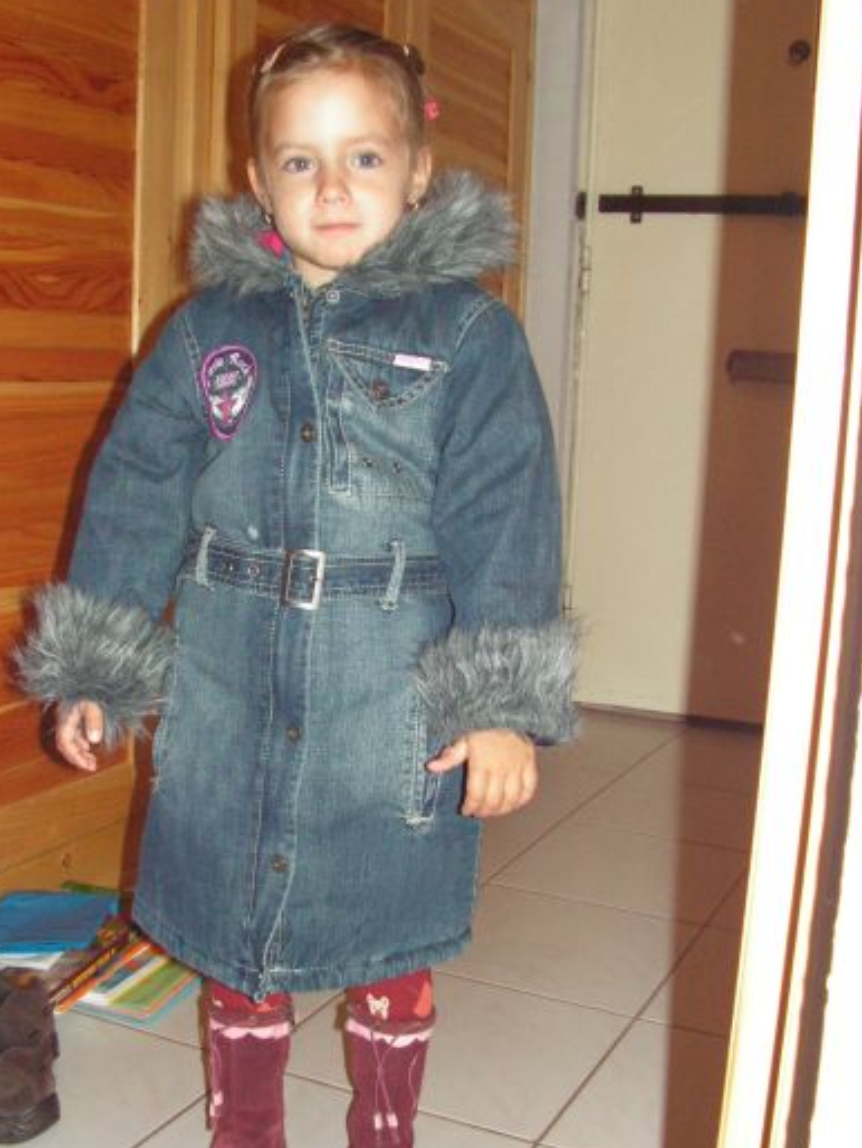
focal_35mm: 42
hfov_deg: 34.3
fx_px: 1393
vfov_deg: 44.7
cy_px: 648
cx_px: 384
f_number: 3.2
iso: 160
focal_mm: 6
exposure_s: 1/40
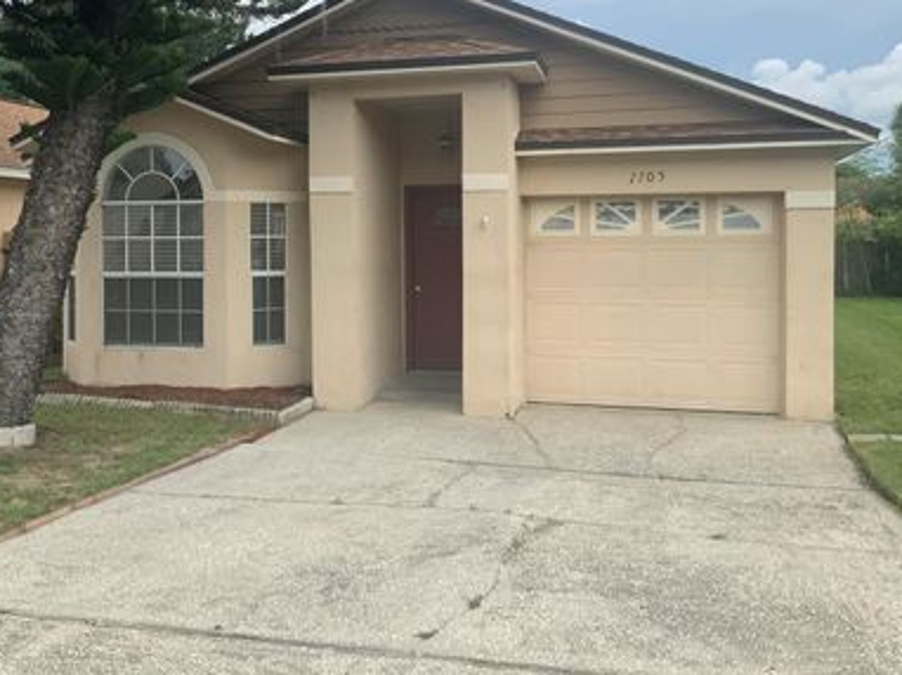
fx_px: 990
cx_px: 408
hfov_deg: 48.9
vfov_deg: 37.4
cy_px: 251
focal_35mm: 38
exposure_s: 1/1675
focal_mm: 3
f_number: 1.8
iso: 16
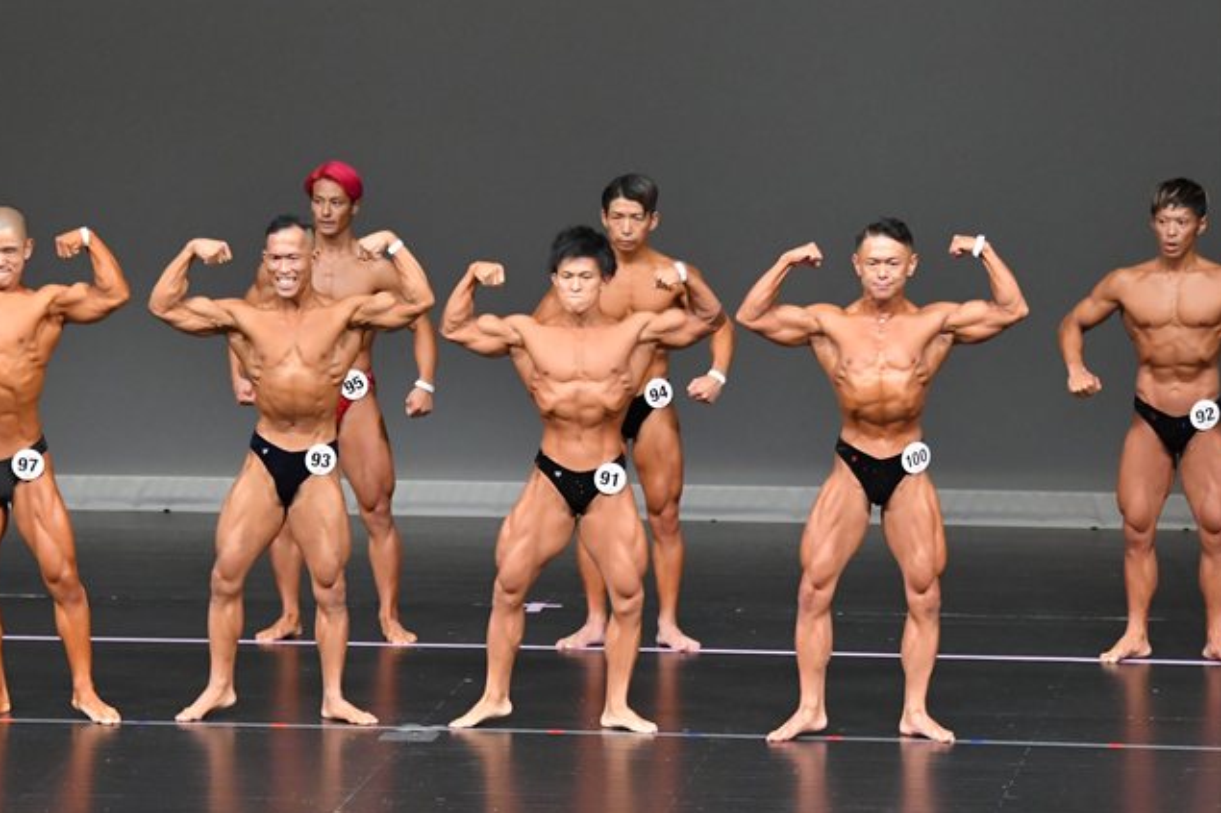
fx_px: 8985
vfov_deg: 5.2
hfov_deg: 7.8
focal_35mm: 265
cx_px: 486
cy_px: 427
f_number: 5.6
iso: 5000
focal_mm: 145
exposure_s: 1/400
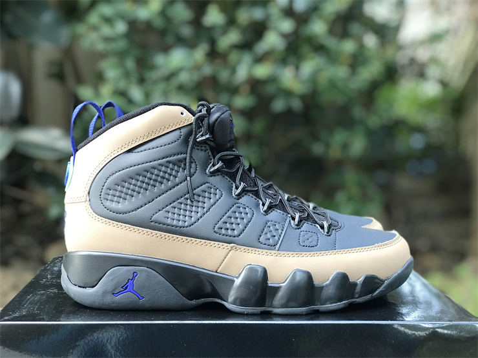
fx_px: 787
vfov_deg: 25.7
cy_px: 179
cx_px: 239
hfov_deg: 33.8
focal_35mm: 57
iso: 100
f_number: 2.8
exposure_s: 1/50
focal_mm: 6.6
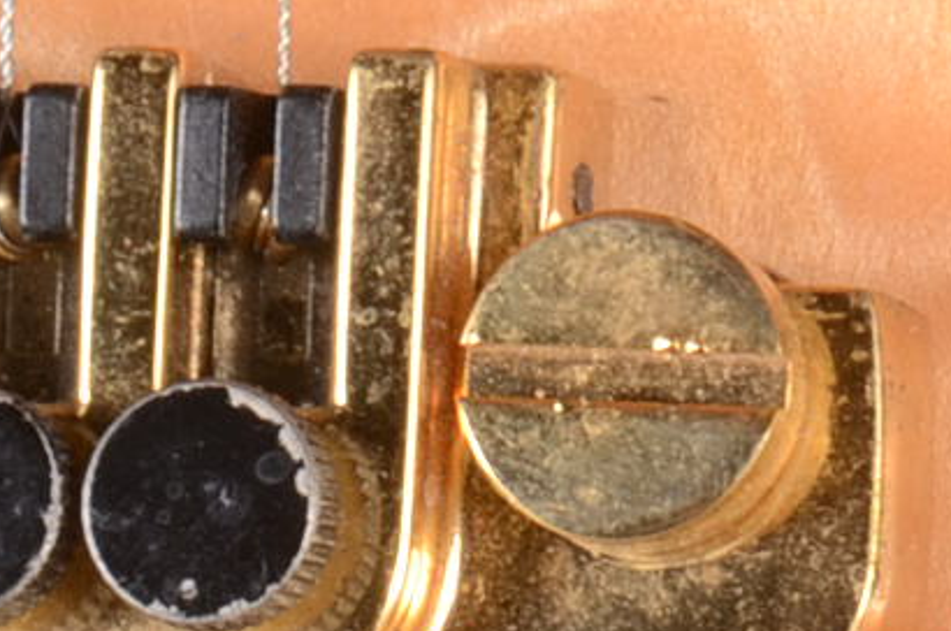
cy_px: 32
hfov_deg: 3.1
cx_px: 1188
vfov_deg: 2.0
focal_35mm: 676
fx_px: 17830
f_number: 18
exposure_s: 1/60
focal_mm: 75
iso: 250
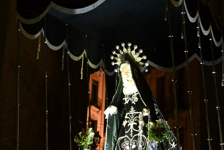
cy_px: 75
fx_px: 467
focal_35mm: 75
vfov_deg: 18.2
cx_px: 112
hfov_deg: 27.0
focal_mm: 50
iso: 12800
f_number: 6.3
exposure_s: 1/30
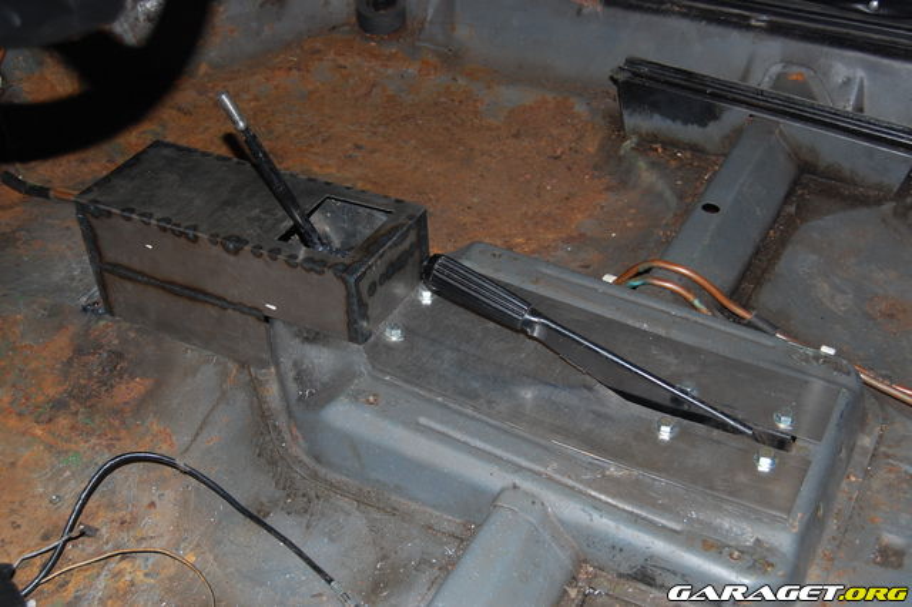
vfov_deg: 28.9
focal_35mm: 46
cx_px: 456
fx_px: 1177
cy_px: 304
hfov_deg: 42.3
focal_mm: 31
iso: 400
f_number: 4.5
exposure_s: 1/60
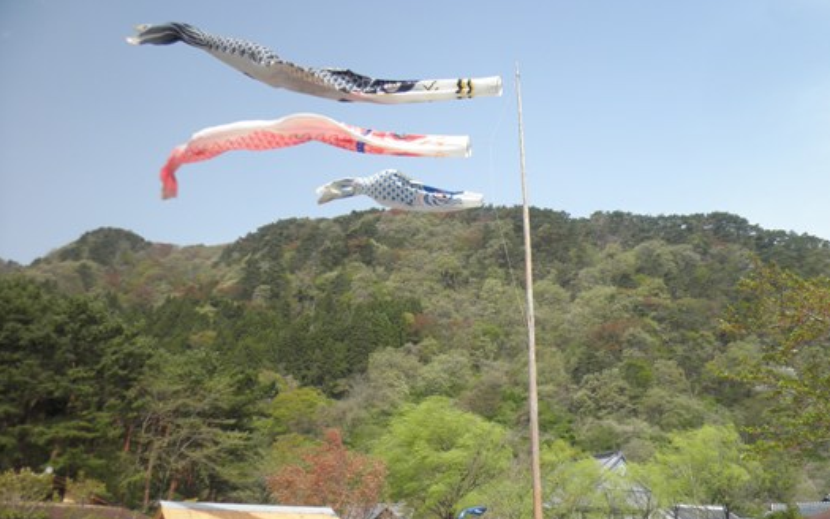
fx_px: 633
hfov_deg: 66.5
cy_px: 236
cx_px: 415
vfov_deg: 44.5
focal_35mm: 28
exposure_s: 1/100
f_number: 7.9
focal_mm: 4.7
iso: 64
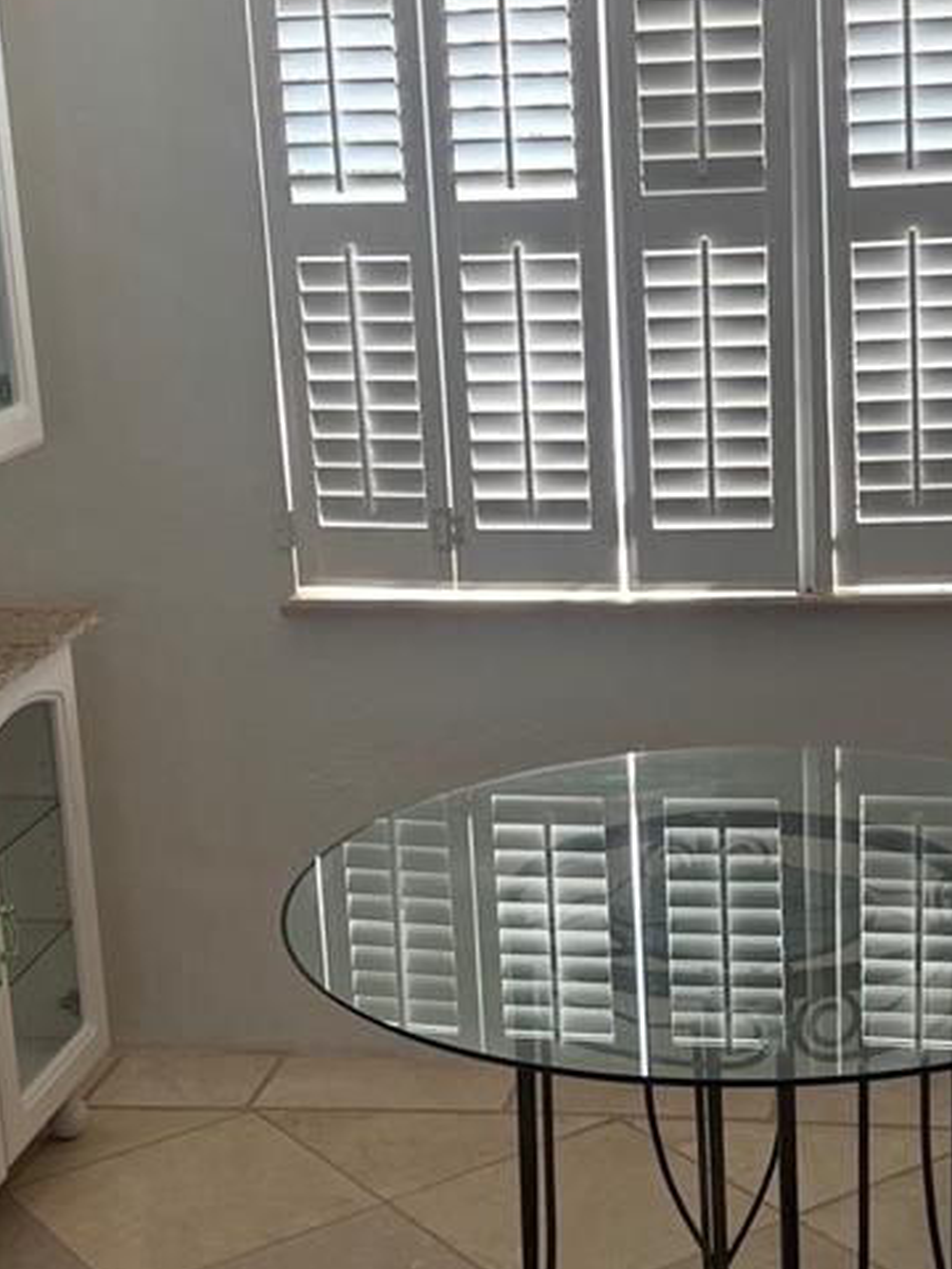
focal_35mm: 65
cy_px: 656
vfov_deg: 29.8
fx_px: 2383
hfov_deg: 22.5
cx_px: 611
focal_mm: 5.96
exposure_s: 1/60
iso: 80
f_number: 1.6
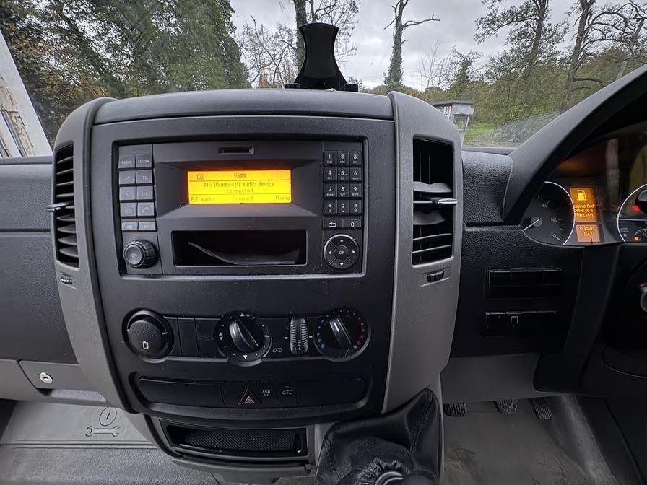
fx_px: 262
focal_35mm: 14
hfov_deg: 102.1
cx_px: 324
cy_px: 242
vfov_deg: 85.7
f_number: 2.2
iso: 640
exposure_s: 1/20
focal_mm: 2.22
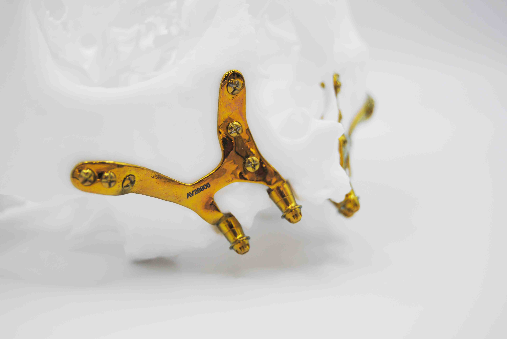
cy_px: 170
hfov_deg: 24.6
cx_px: 254
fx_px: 1163
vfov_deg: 16.6
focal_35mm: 82
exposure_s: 1/125
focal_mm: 55
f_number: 5.6
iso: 140
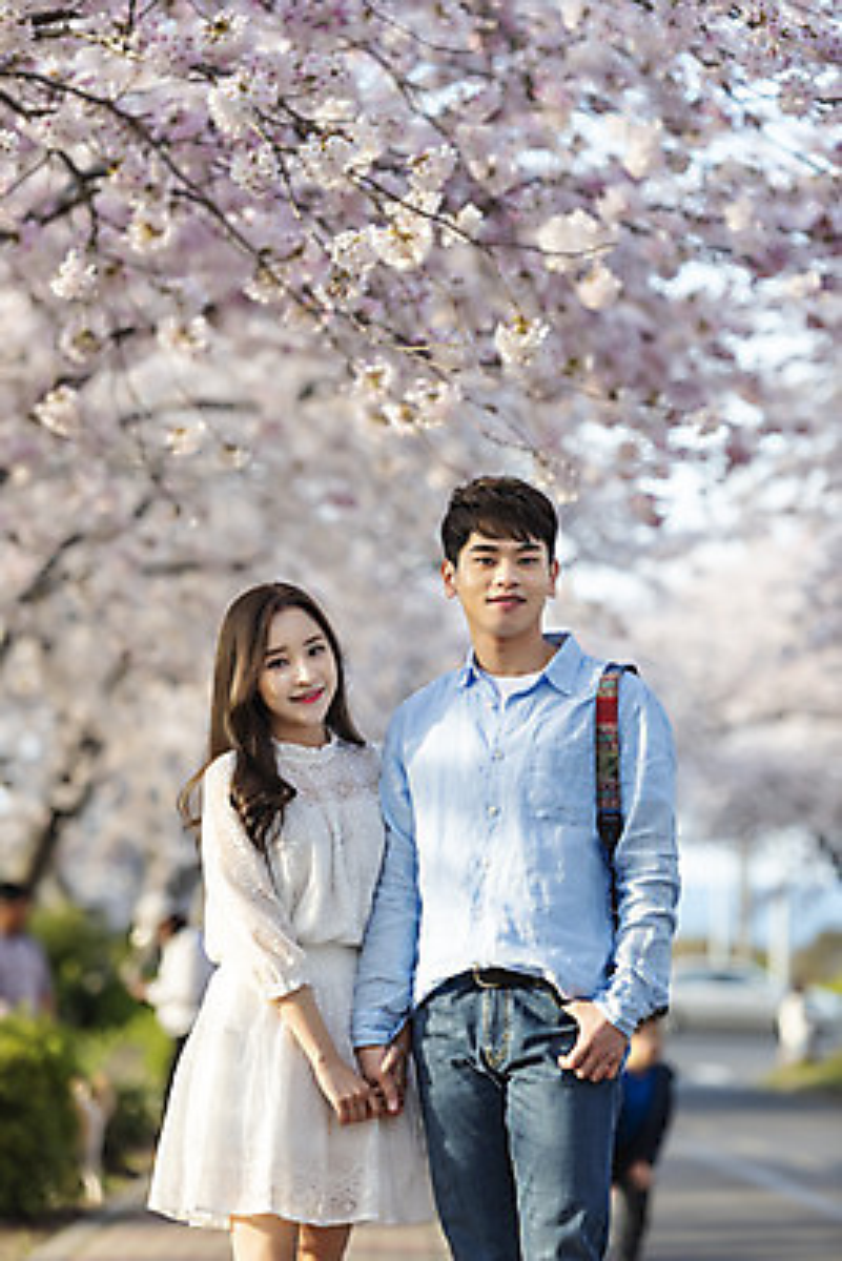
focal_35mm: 130
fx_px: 4557
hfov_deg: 10.6
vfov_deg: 15.8
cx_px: 421
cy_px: 630
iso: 100
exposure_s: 1/400
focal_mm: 130
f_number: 2.8
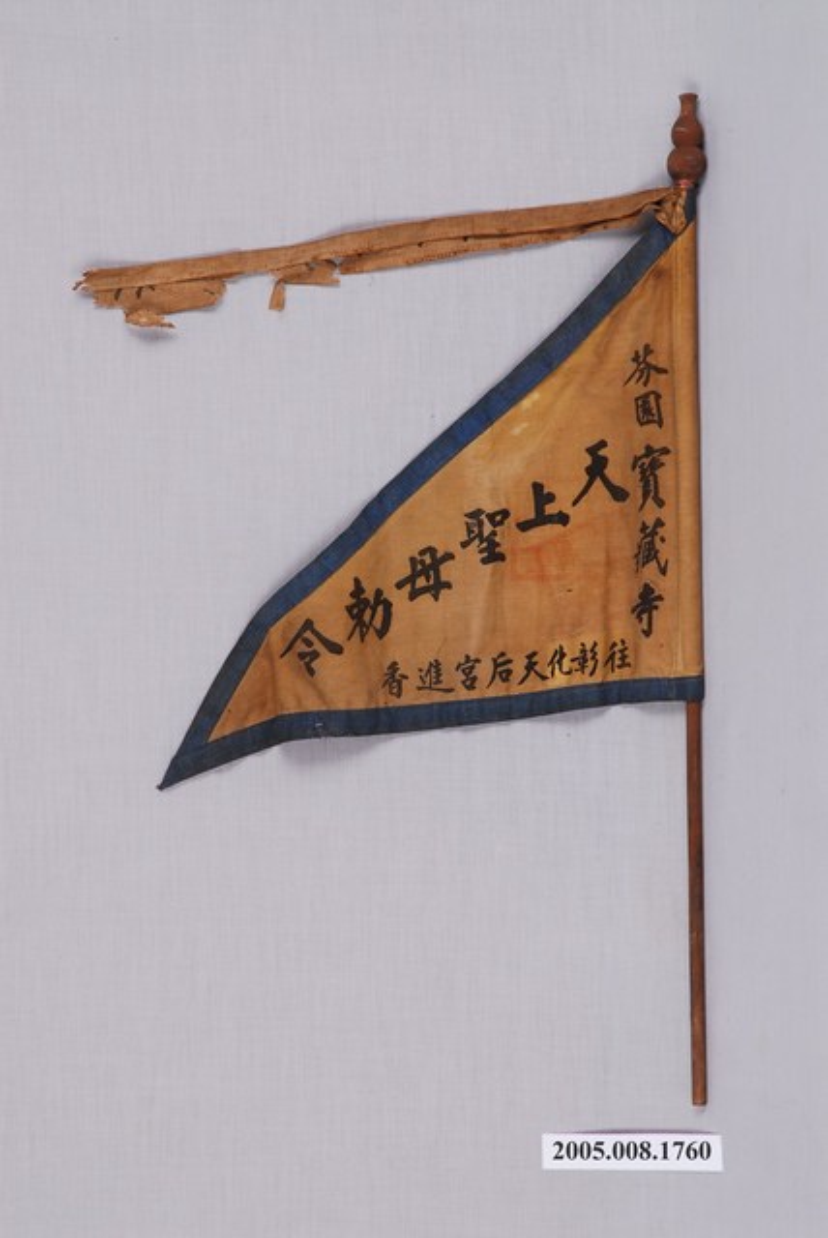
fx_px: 3614
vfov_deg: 19.4
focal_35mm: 105
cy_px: 619
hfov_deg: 13.1
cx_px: 414
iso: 100
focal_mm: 70
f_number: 20
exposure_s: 1/50
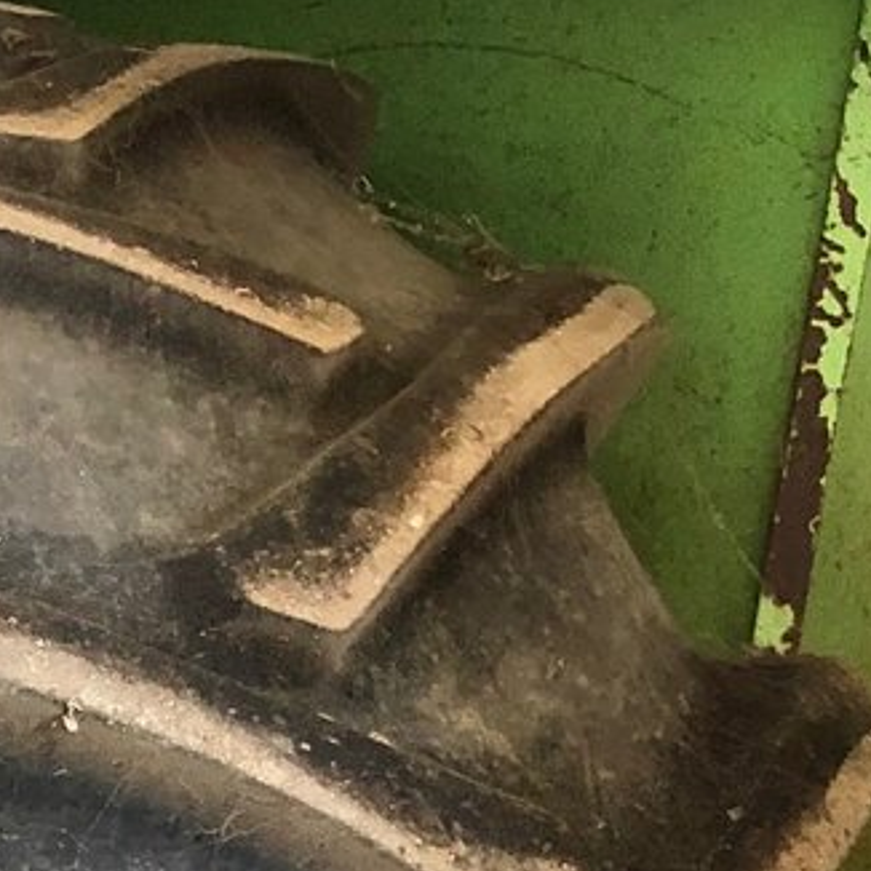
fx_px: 3274
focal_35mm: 115
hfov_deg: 13.6
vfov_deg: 14.4
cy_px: 1190
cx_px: -683
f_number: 1.8
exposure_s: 1/15
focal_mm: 3.99
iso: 64
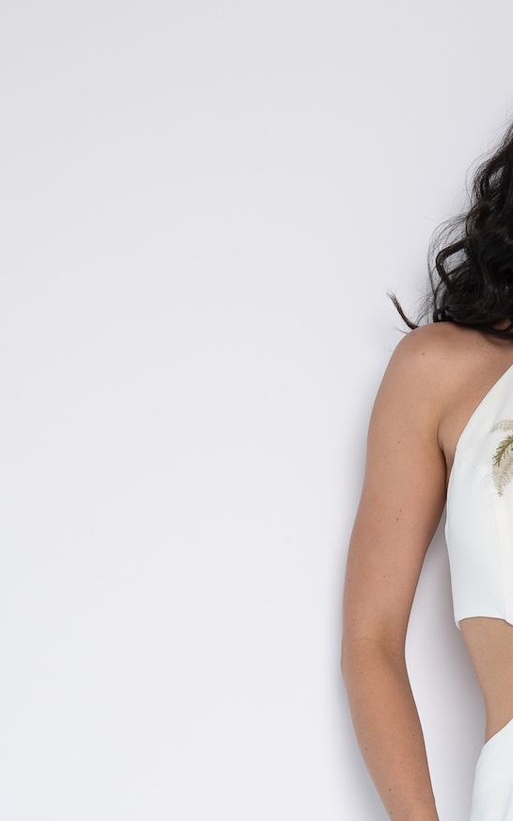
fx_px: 3062
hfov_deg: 9.4
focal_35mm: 137
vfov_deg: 14.8
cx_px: 659
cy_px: 965
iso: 200
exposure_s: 1/125
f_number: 4.5
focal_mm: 52
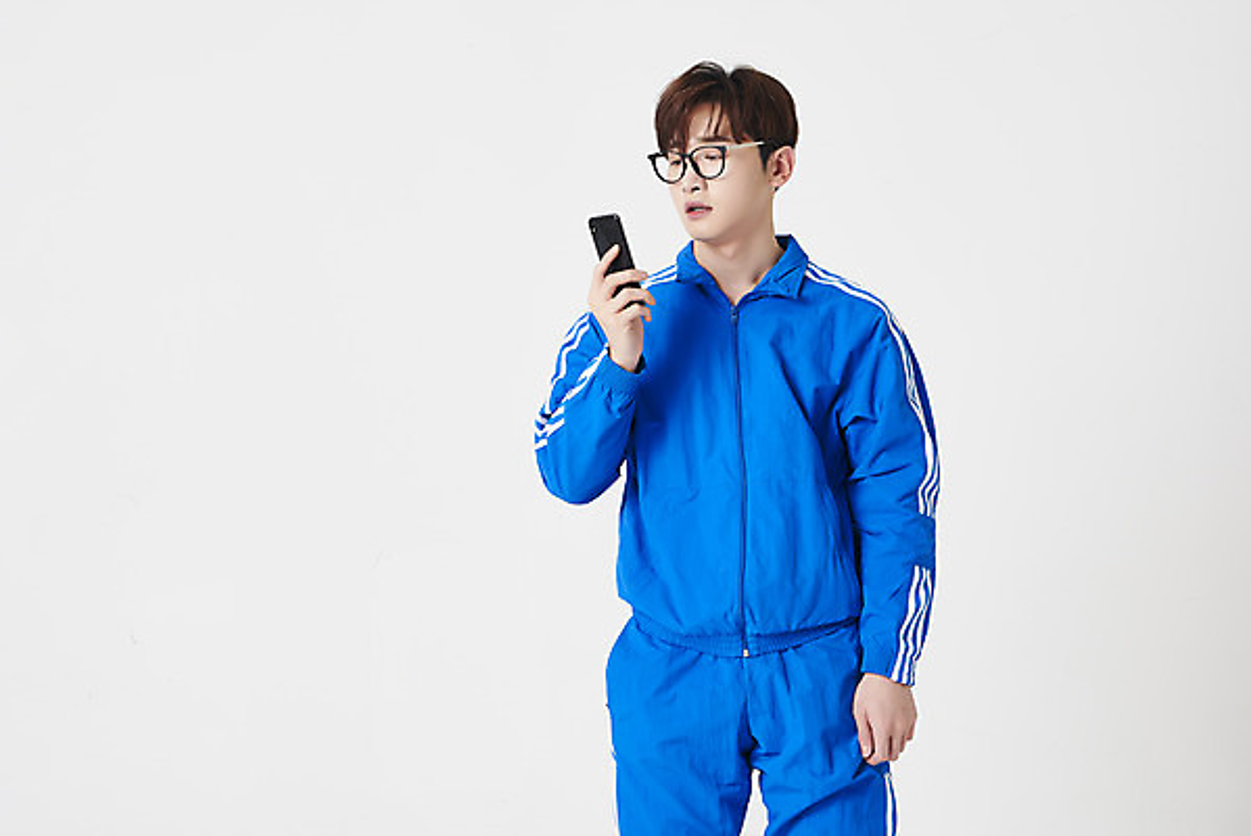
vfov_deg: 19.5
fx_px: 2434
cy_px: 418
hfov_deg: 28.8
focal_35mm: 70
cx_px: 626
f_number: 13
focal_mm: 70
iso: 100
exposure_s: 1/125
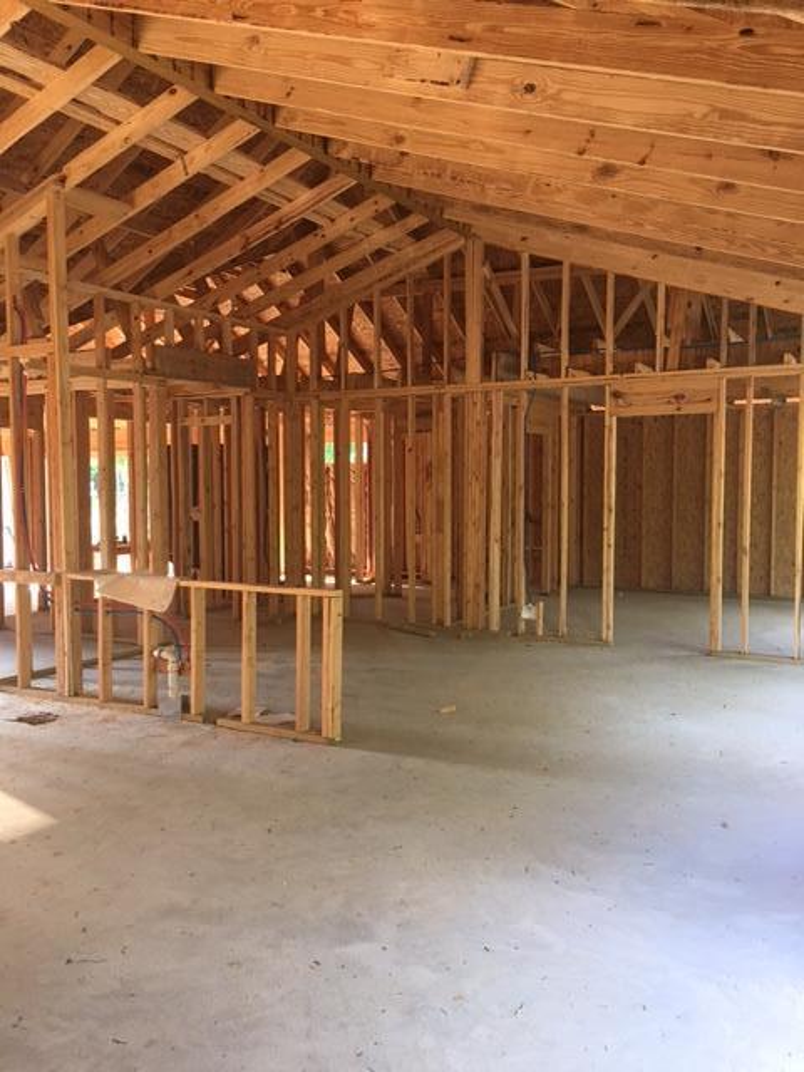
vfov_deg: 61.7
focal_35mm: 29
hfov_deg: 48.2
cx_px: 402
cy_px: 536
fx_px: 898
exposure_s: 1/15
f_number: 2.2
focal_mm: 4.15
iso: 32
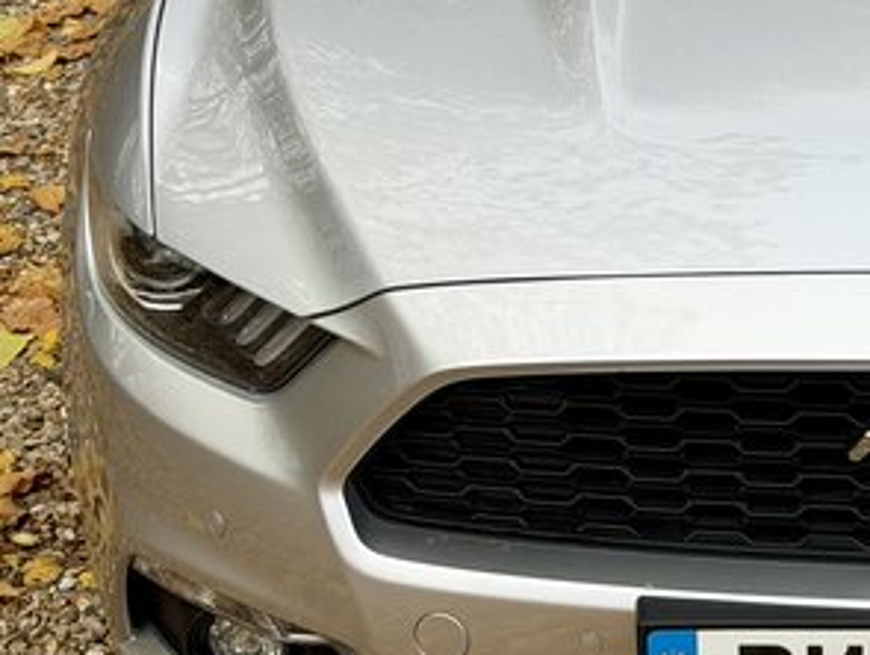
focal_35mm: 130
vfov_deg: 11.4
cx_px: 991
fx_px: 3271
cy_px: 215
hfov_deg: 14.7
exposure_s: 1/455
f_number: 1.78
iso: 64
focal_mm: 6.76
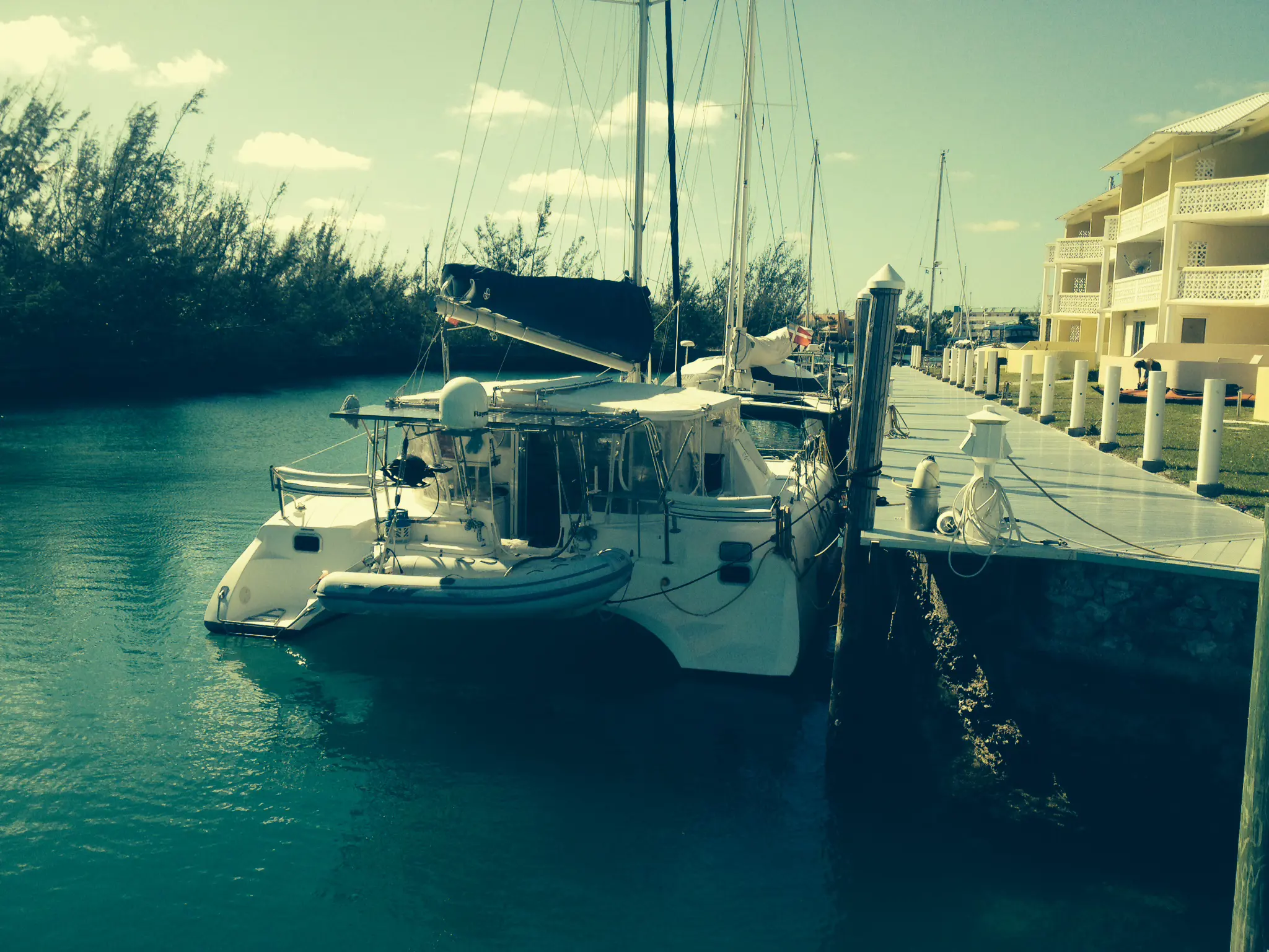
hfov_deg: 52.6
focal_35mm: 35
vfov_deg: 40.7
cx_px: 634
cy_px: 476
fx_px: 1283
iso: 50
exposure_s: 1/1972
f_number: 2.4
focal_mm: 4.28
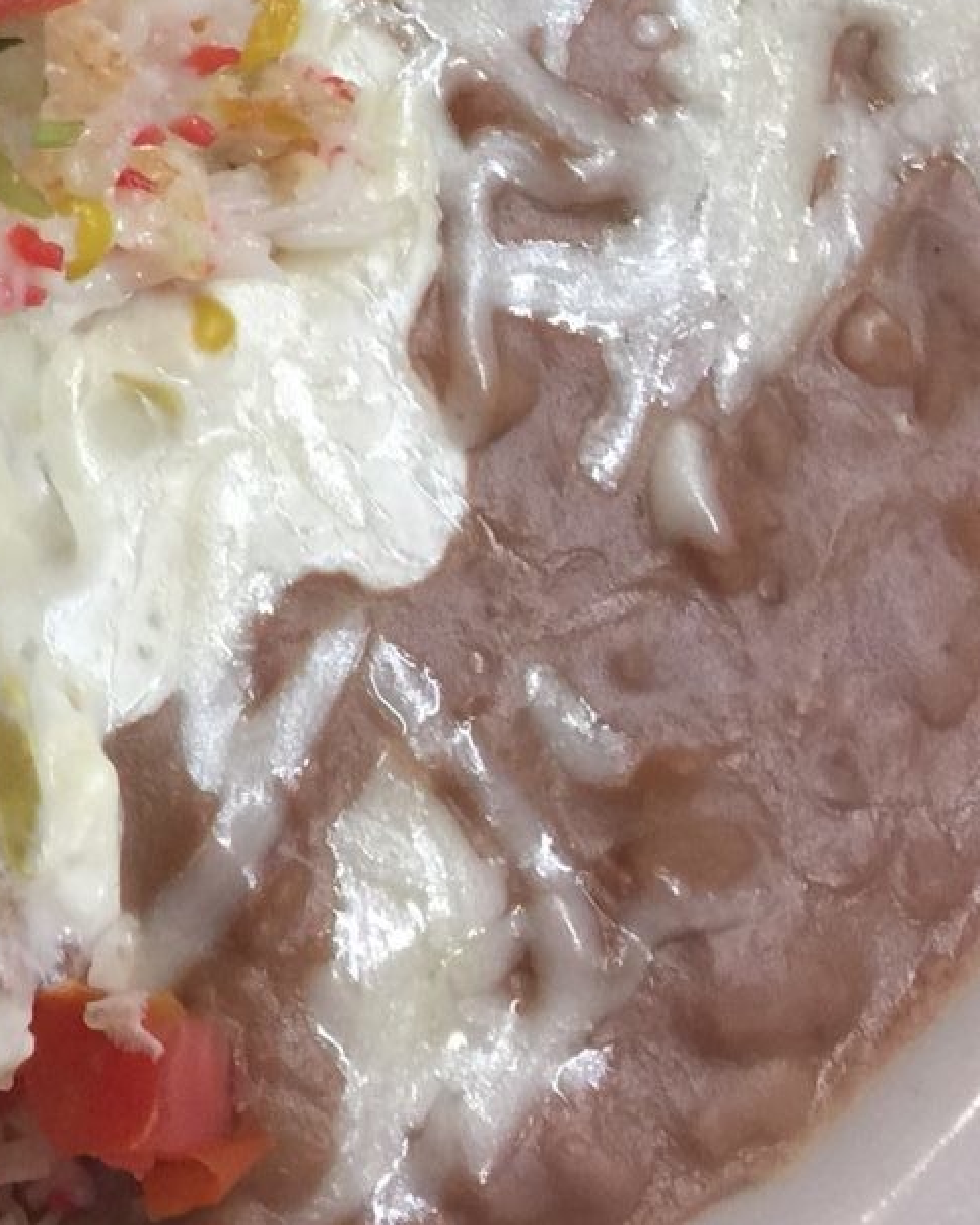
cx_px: -578
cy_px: -39
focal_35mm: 96
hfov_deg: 14.7
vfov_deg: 19.3
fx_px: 3481
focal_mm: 4.15
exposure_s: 1/15
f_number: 2.2
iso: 40
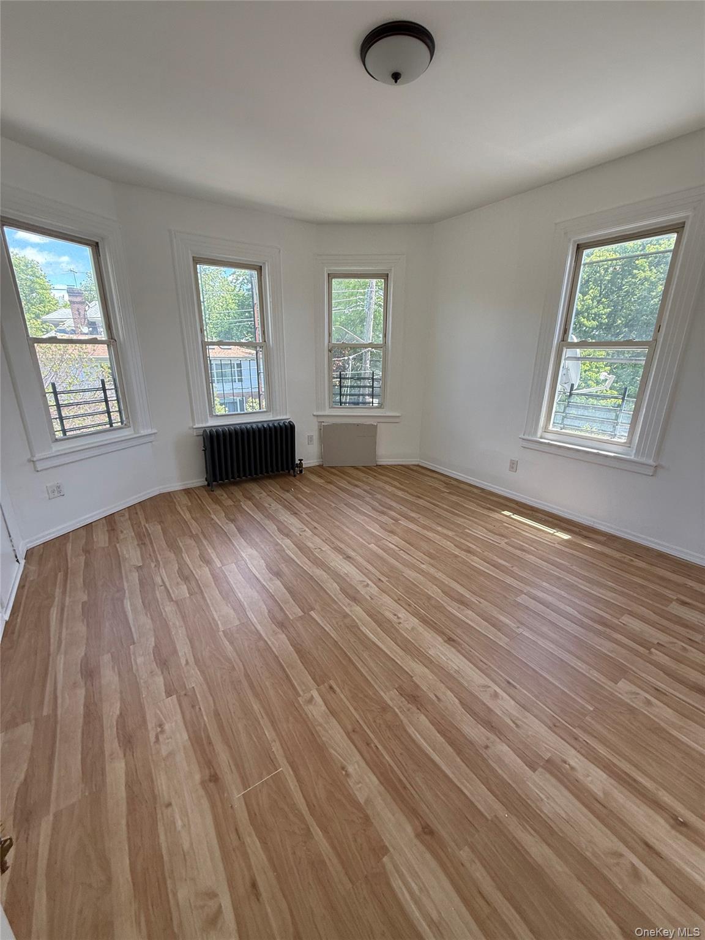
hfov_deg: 85.7
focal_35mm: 14
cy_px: 470
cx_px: 352
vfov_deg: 102.1
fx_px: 380
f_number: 2.2
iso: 50
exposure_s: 1/106
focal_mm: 2.22
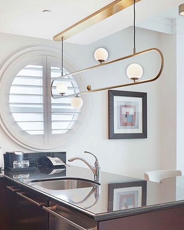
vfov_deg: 41.9
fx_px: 299
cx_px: 95
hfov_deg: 34.2
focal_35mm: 44
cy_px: 131
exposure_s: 1/160
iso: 400
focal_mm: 16
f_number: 4.5
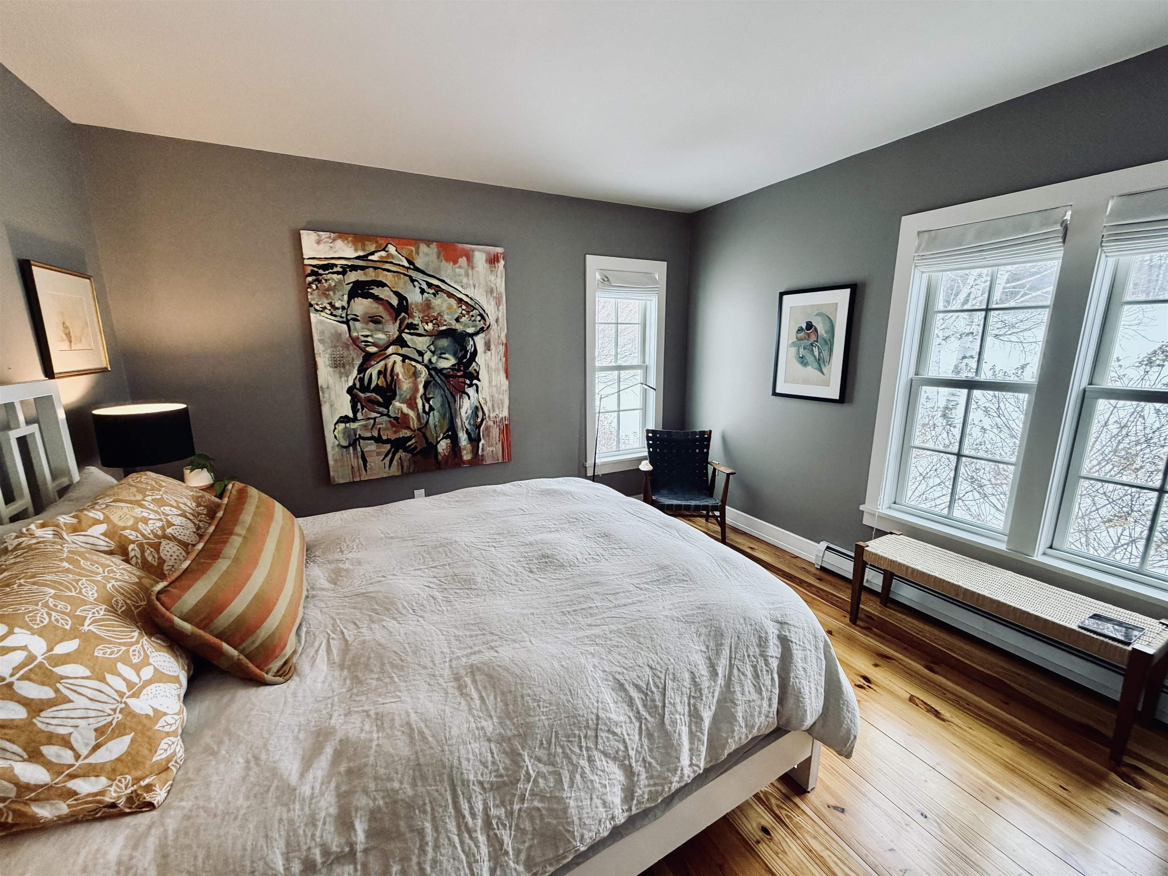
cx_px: 584
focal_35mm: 14
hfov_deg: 102.1
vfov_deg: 85.7
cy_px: 438
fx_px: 472
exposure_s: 1/120
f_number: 2.2
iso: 200
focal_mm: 2.22
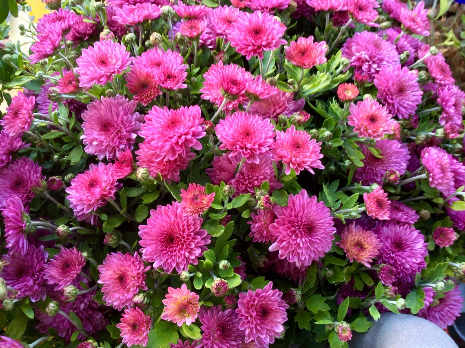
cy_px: 174
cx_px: 232
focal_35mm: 32
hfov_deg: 56.9
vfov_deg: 44.1
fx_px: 429
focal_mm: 3.3
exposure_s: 1/25
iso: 64
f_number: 2.4
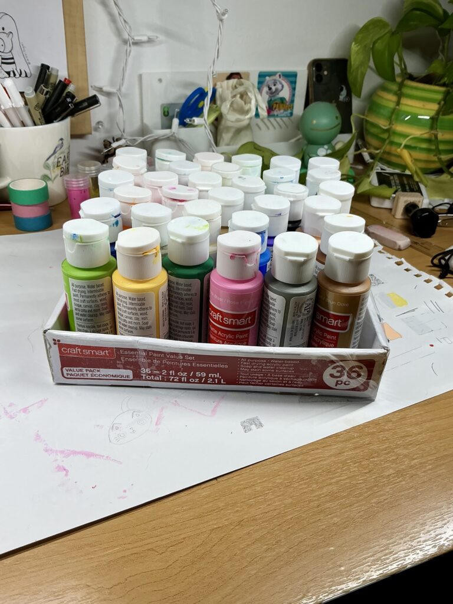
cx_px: 226
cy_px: 302
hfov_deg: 48.2
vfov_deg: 61.7
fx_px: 506
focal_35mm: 29
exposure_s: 1/120
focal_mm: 3
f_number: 1.8
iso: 25
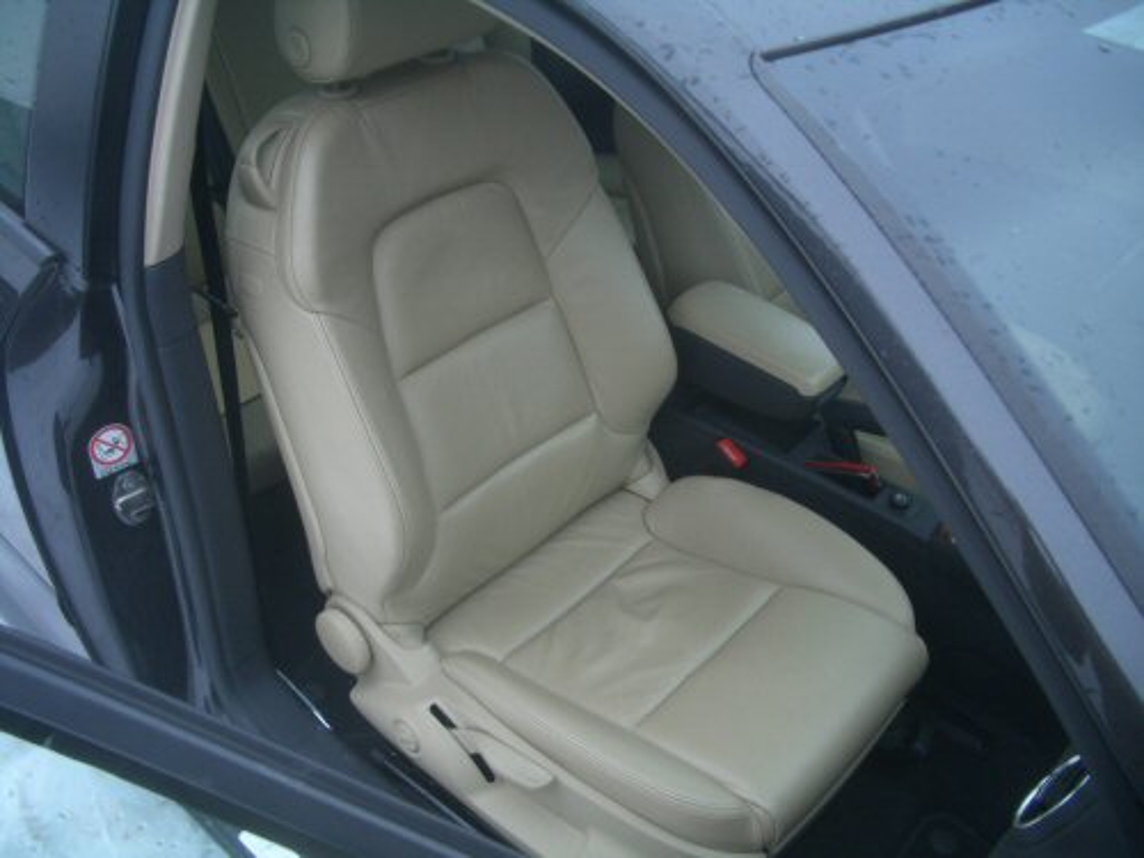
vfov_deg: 40.7
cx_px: 572
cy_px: 429
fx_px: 1157
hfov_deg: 52.6
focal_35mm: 35
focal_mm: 5.8
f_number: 2.6
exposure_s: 1/250
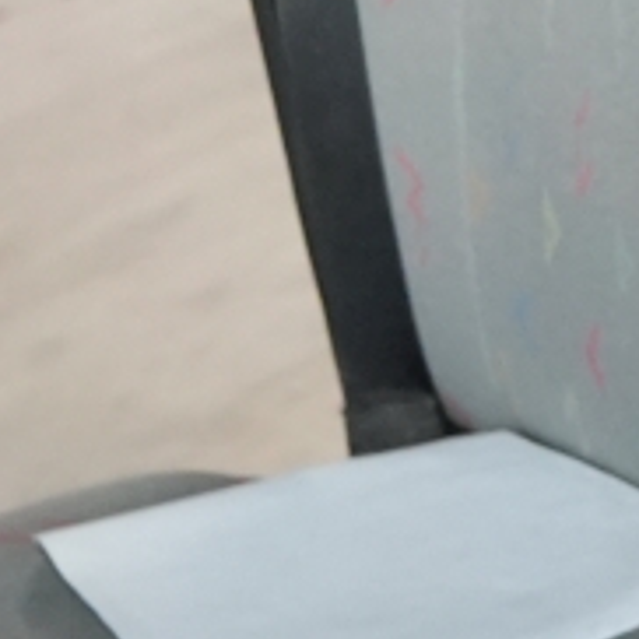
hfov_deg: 8.8
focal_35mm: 179
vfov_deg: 8.9
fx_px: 3738
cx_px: 1552
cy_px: -865
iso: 1600
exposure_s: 1/160
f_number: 3.5
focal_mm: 16
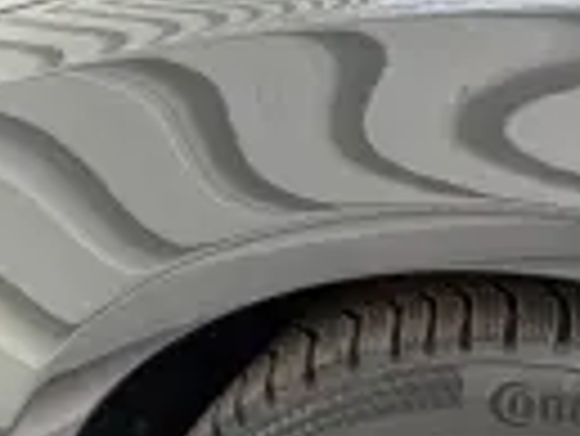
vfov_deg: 20.9
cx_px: 773
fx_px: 1124
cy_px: 476
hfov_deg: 24.8
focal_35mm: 67
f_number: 1.78
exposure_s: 1/121
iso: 125
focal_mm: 6.76
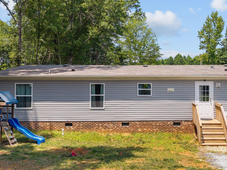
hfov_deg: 45.9
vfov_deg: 35.9
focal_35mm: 40
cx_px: 156
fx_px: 262
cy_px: 77
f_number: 1.8
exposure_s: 1/2500
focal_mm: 8.67
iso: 120
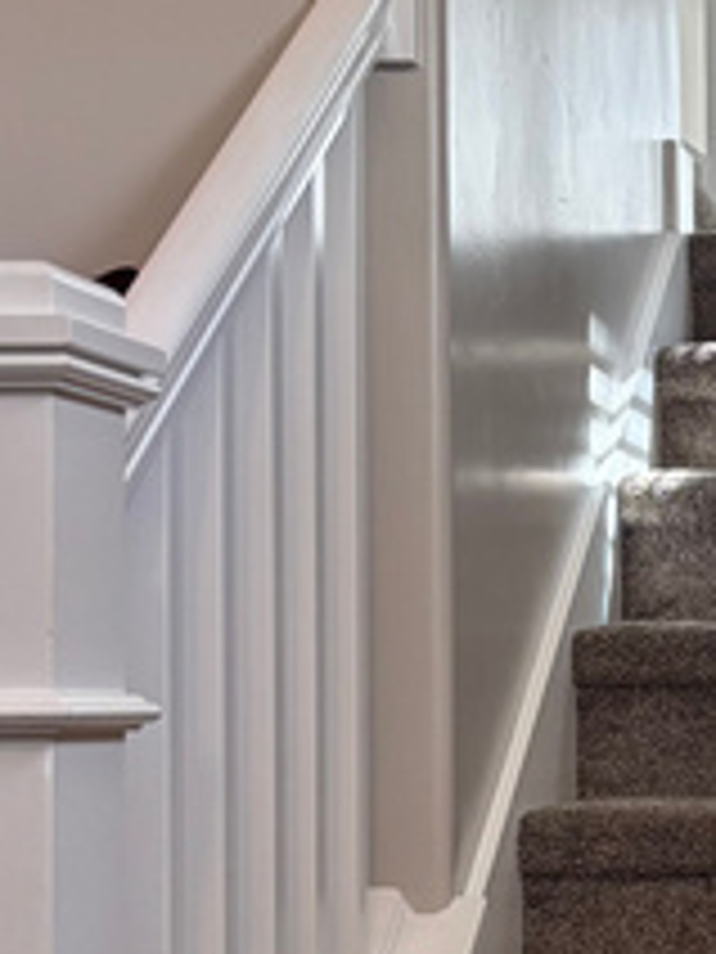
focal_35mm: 94
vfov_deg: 20.8
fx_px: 2592
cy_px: 626
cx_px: 1189
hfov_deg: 14.3
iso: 125
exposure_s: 1/120
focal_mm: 5.96
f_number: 1.6
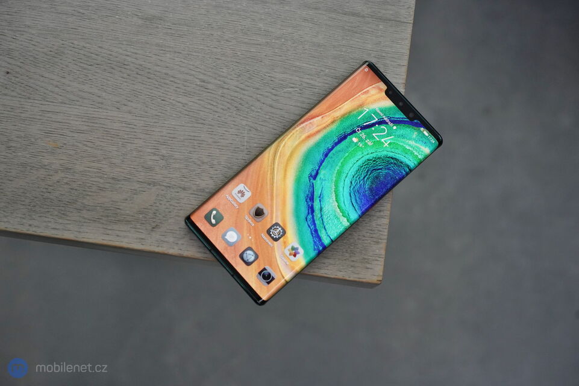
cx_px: 290
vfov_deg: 24.6
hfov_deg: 36.3
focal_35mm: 55
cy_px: 193
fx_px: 884
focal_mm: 55
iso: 3200
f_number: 5
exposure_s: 1/320
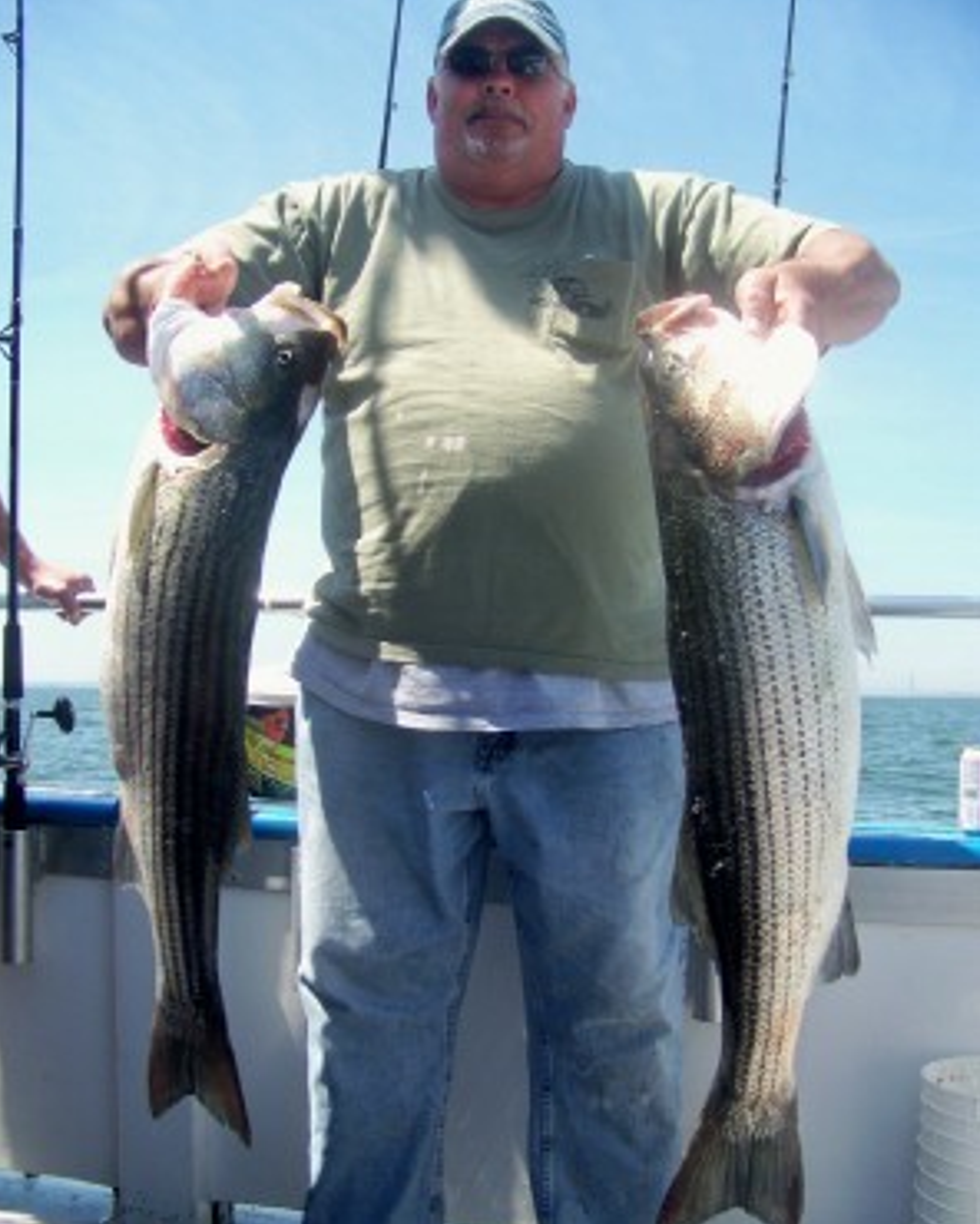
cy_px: 632
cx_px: 490
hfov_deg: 39.2
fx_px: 1378
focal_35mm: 38
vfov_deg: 47.9
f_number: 2.8
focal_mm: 5.85
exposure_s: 1/400
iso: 64
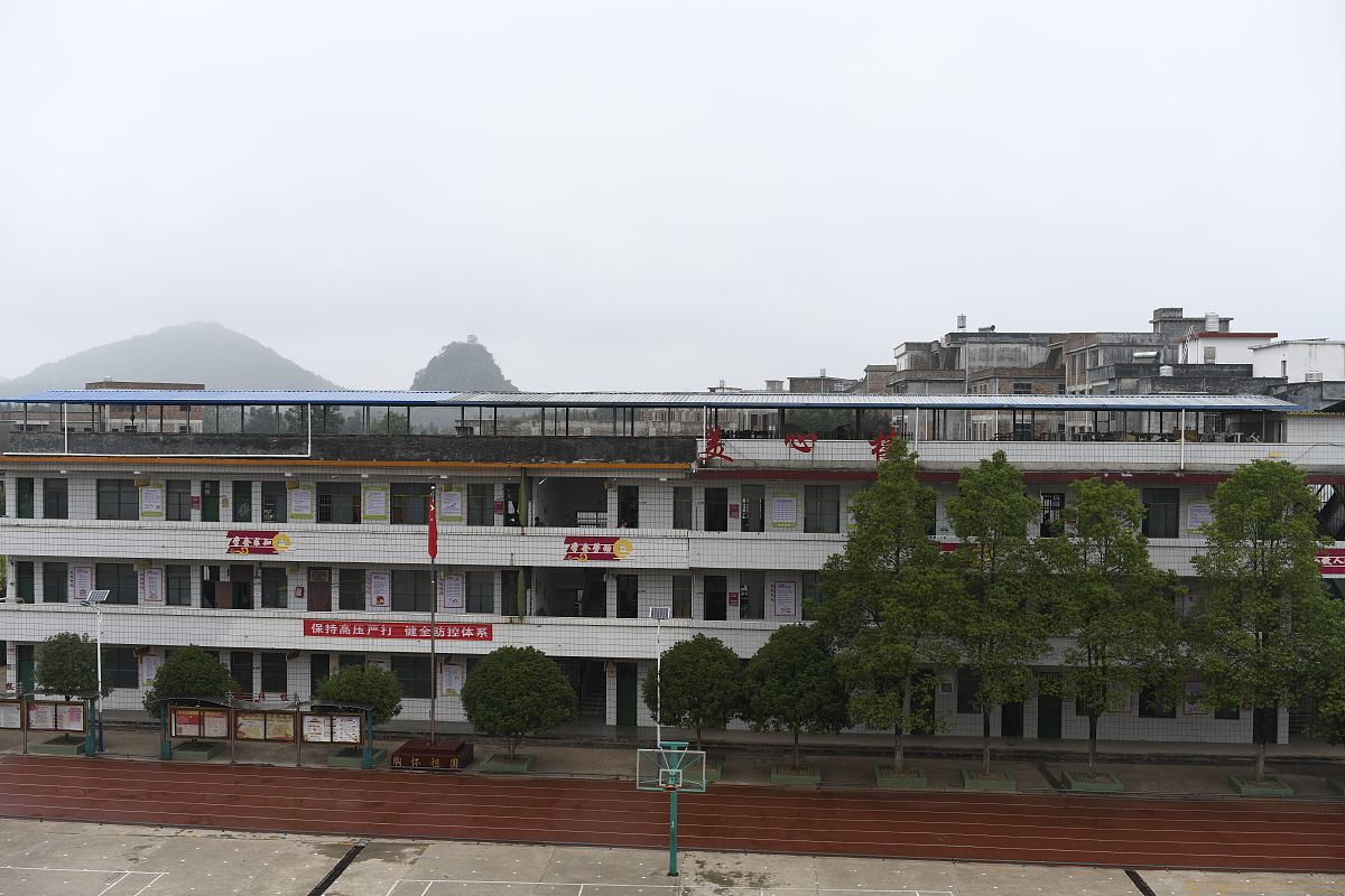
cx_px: 672
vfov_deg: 37.9
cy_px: 448
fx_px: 1308
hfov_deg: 54.4
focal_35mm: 35
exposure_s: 1/200
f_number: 4
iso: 100
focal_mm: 35
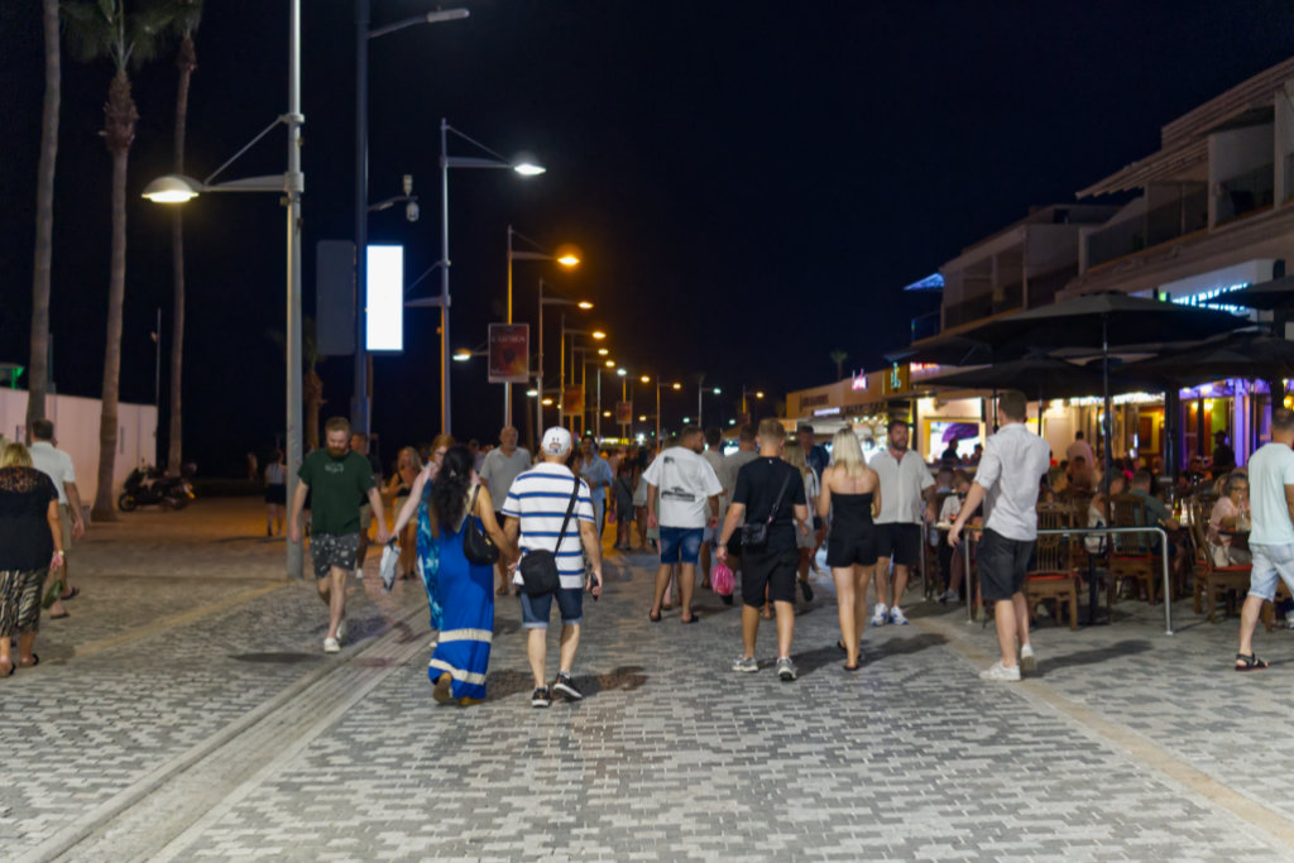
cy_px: 432
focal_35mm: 45
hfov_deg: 43.6
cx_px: 647
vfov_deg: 29.9
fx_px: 1618
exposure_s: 1/160
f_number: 2
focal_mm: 30
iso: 2000
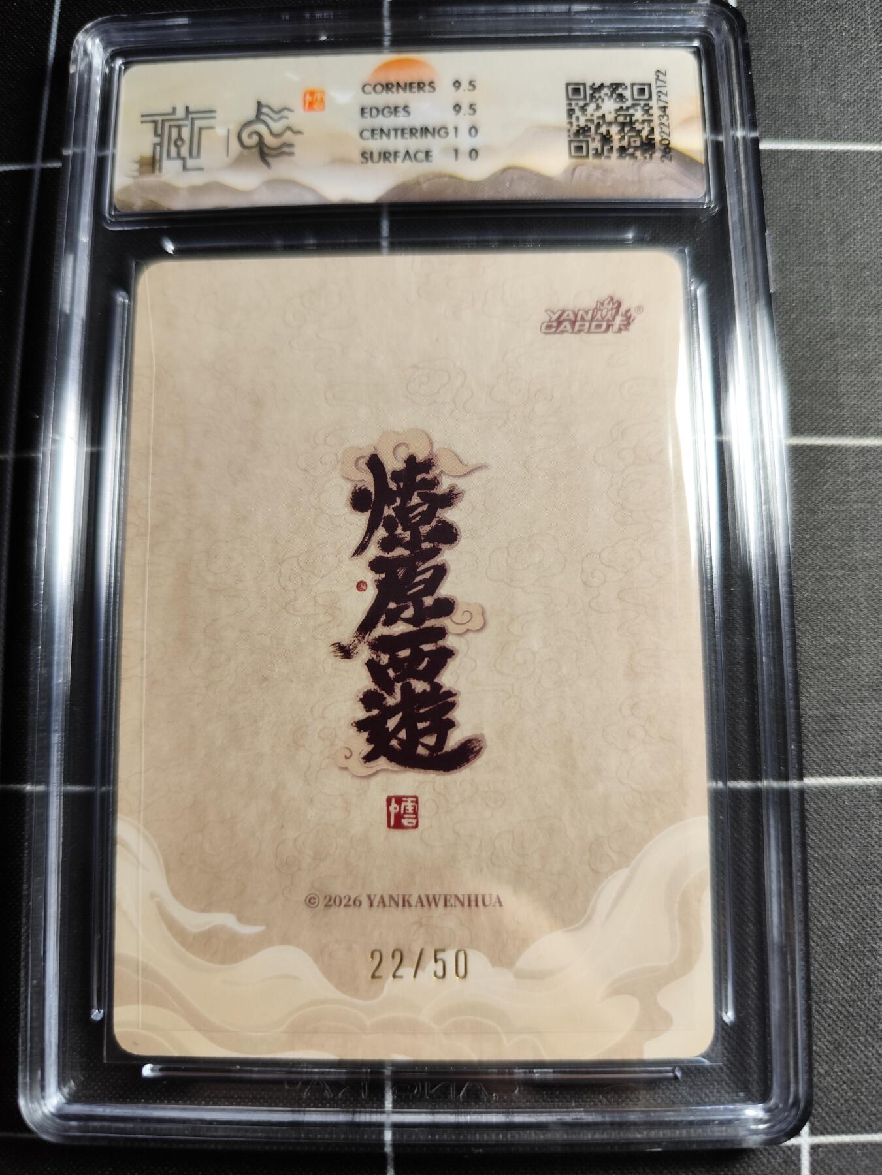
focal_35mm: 23
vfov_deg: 73.9
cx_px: 441
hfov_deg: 58.9
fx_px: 781
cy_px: 588
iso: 250
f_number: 1.65
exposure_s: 1/100
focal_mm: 6.14
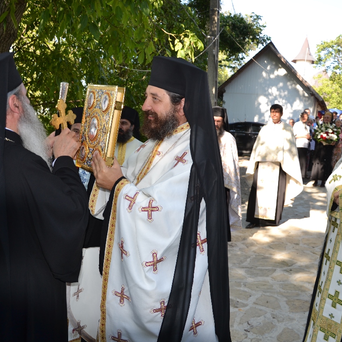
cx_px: 146
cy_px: 171
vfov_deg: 47.2
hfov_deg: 47.1
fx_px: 391
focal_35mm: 35
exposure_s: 1/125
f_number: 4
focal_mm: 18
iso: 100
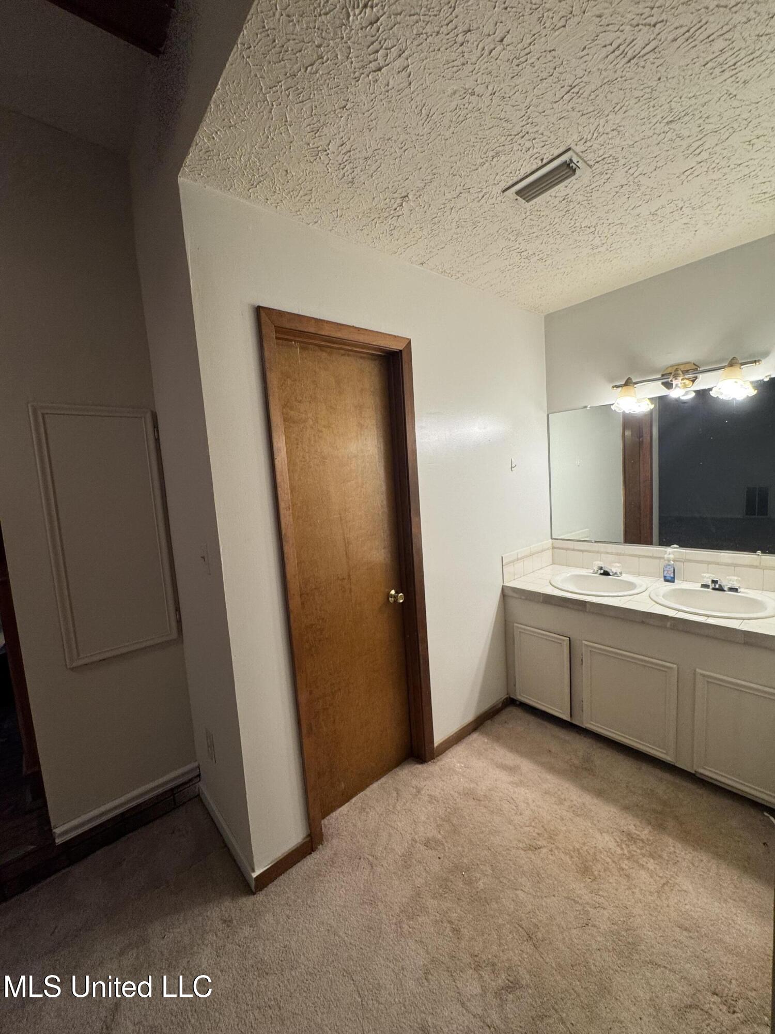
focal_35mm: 14
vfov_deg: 102.1
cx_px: 388
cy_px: 517
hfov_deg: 85.7
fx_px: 418
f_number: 2.2
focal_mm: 2.22
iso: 160
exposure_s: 1/120
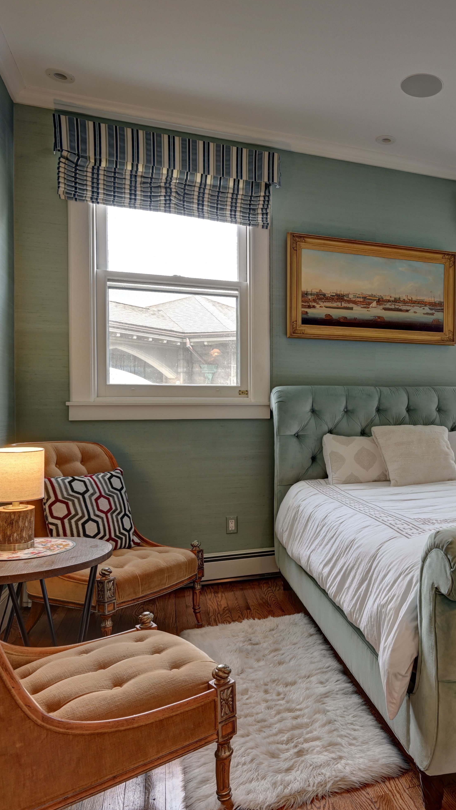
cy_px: 416
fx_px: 559
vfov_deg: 71.9
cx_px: 412
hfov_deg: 40.9
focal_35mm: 26
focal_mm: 16
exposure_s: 1/15
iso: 200
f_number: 8
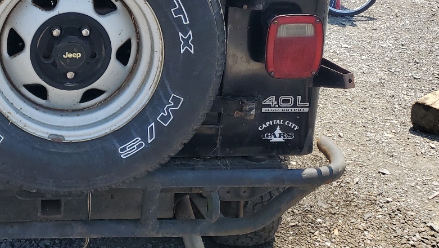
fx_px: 675
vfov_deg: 20.2
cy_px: 7
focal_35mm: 58
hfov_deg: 33.9
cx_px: 39
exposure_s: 1/1429
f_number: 1.5
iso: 50
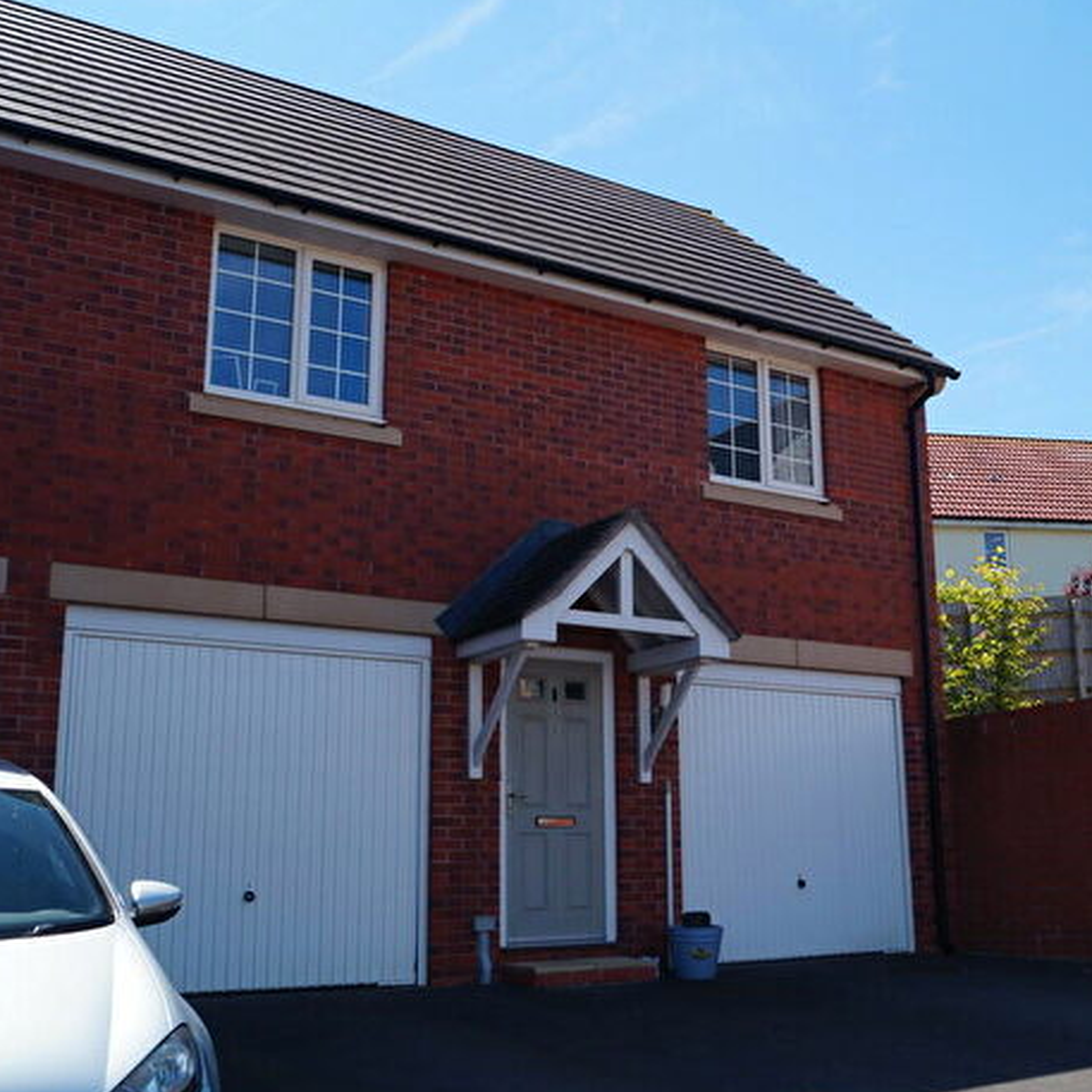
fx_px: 1392
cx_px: 734
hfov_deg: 42.2
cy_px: 544
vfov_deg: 42.8
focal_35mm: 39
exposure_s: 1/100
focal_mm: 20
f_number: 11
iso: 100
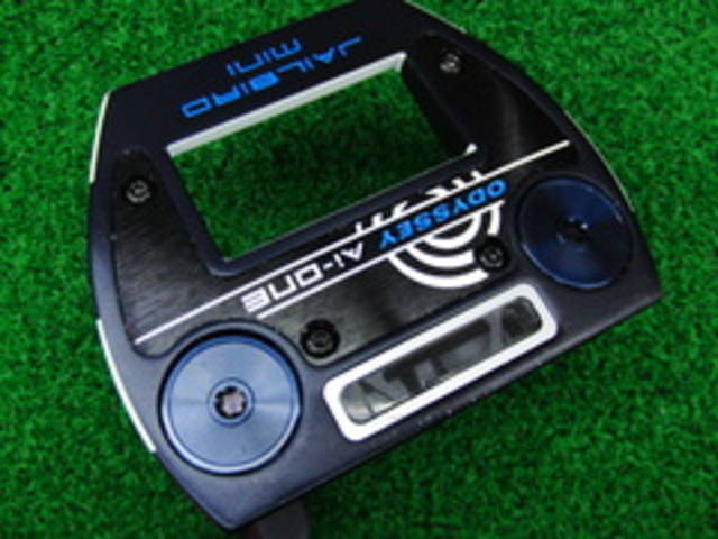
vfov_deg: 38.7
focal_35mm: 37
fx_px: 767
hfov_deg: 50.1
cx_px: 359
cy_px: 270
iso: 400
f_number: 3.6
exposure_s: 1/50
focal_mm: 6.42
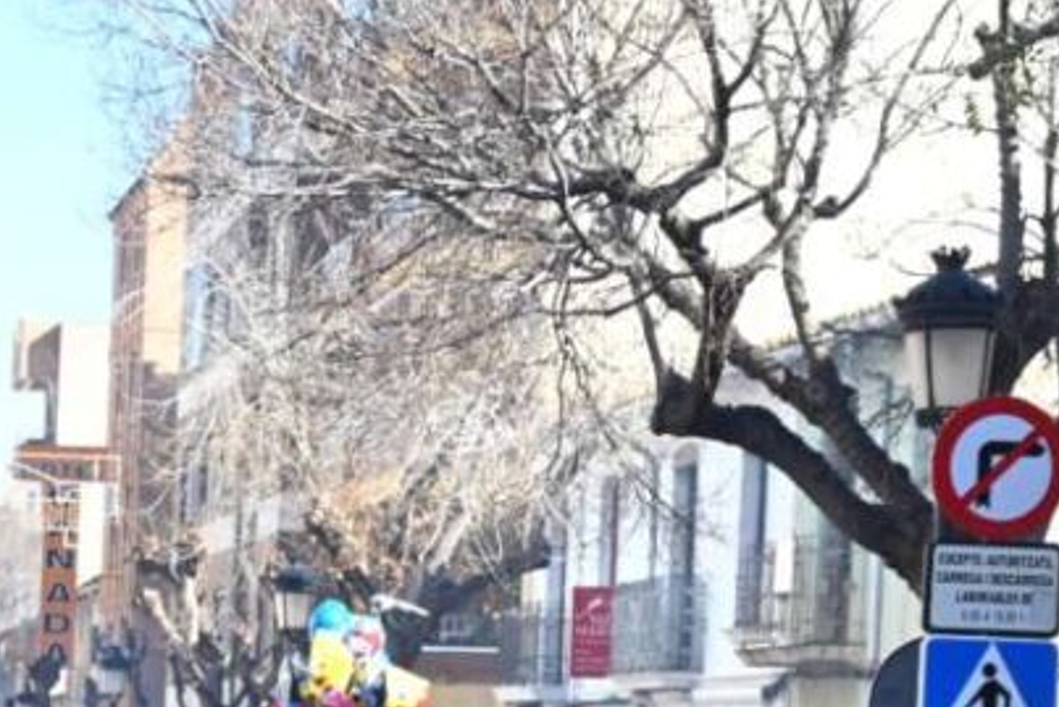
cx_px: -171
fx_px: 3590
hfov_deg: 16.2
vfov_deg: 11.0
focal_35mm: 122
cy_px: 874
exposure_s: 1/667
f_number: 5.6
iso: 500
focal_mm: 48
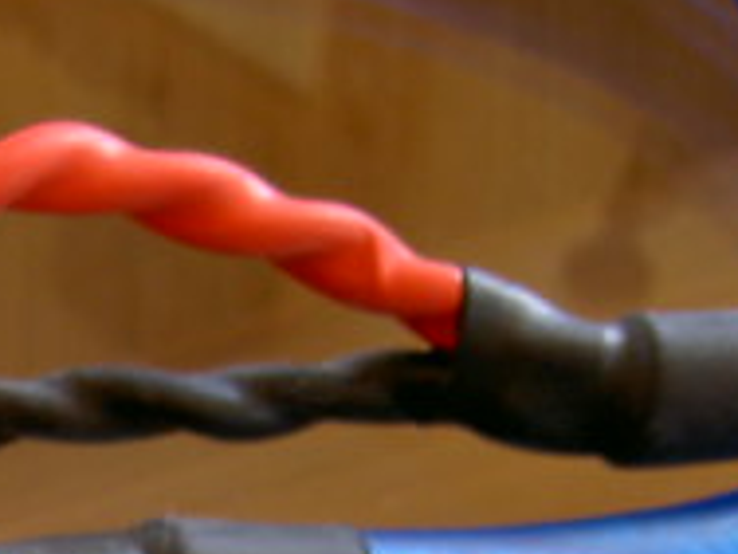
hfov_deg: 15.9
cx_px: -275
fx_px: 2473
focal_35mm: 116
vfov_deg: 12.0
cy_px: 927
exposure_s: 1/15
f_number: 2.8
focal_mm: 5.6
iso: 50
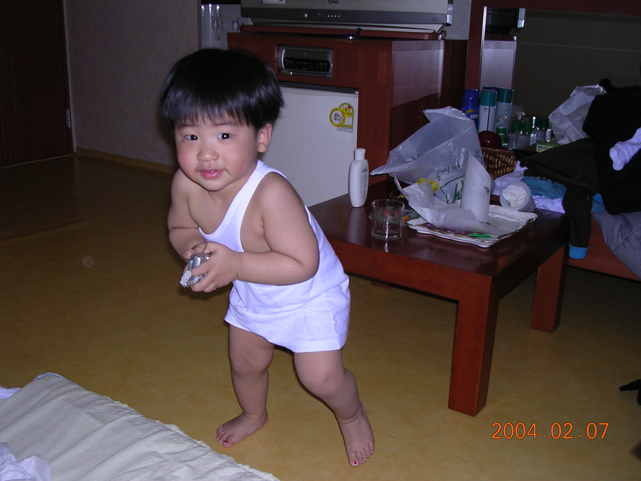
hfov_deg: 49.0
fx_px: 704
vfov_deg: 37.7
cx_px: 320
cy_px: 240
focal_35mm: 38
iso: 100
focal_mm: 5.8
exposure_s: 1/60.1
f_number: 2.8
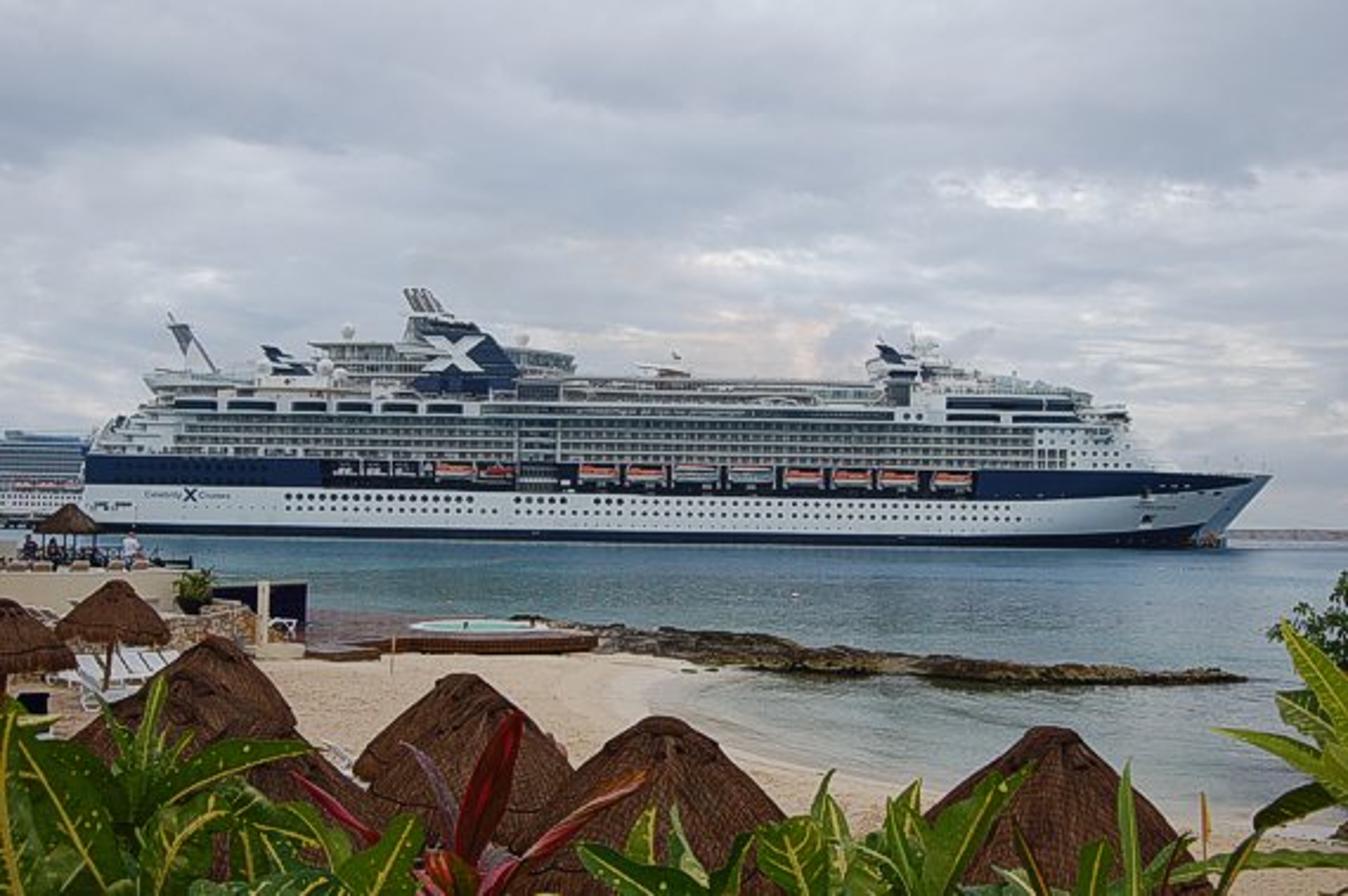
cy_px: 448
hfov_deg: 55.1
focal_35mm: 34
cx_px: 674
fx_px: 1291
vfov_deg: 38.3
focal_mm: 23
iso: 200
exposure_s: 1/320
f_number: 9
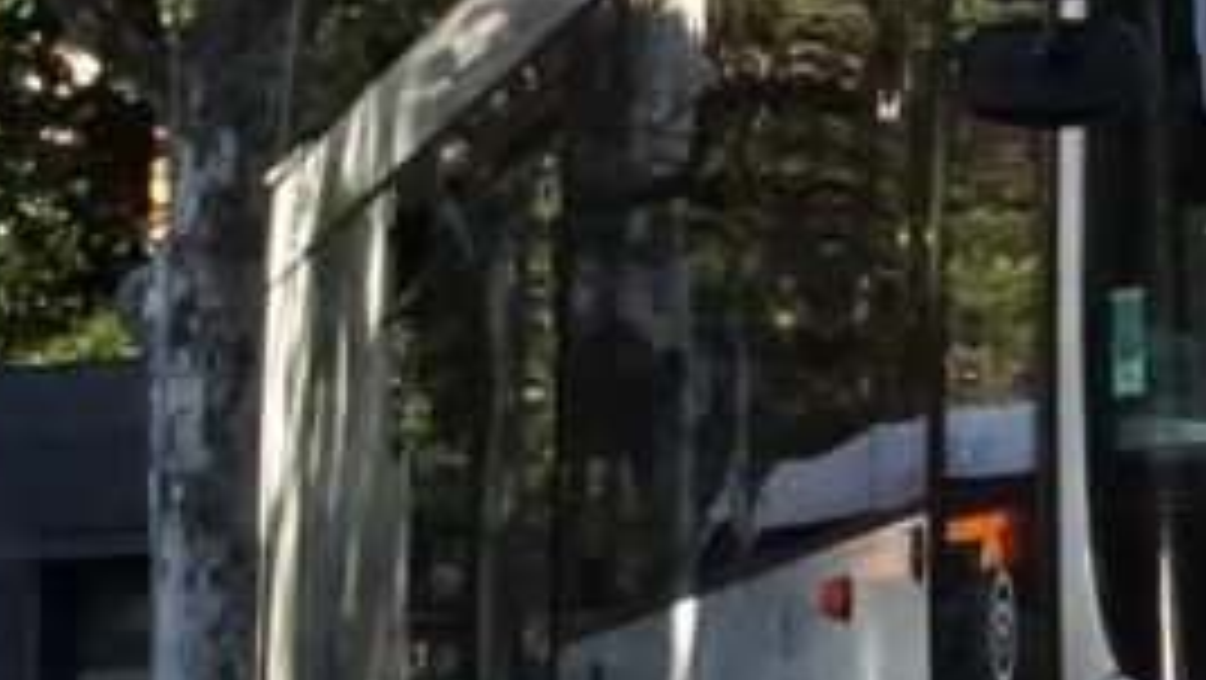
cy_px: -108
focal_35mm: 234
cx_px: 3146
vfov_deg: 5.2
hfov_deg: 8.3
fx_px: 7486
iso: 4000
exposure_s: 1/1600
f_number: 8
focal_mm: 13.7
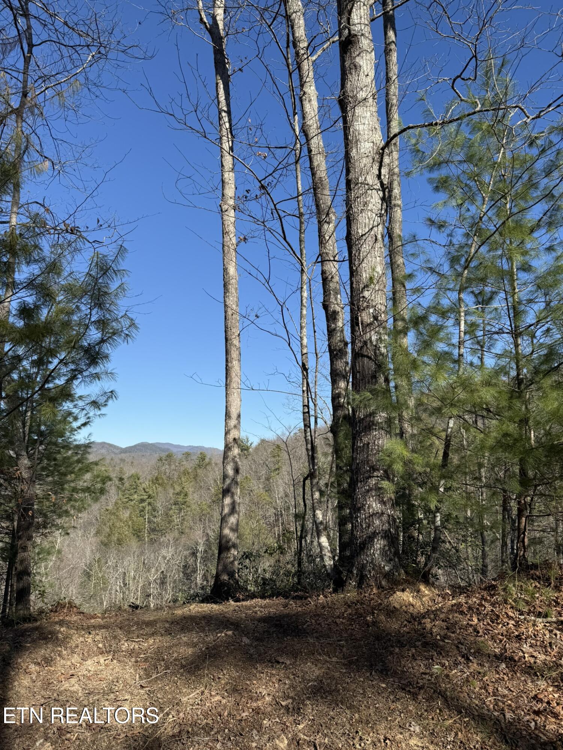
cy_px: 375
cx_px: 282
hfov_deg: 56.8
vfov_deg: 71.6
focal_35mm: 24
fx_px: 520
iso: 80
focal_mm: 6.76
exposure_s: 1/3425
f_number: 1.78
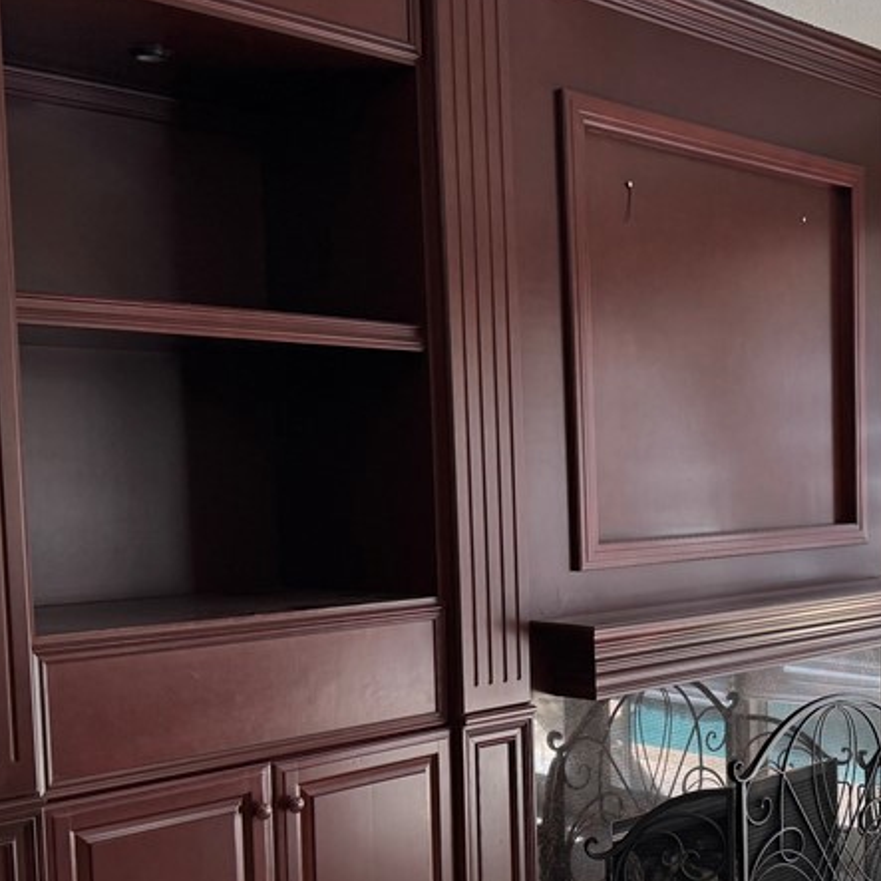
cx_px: 732
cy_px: 577
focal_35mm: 49
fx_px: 1411
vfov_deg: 34.4
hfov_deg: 33.5
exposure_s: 1/121
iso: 125
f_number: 1.78
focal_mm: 6.76
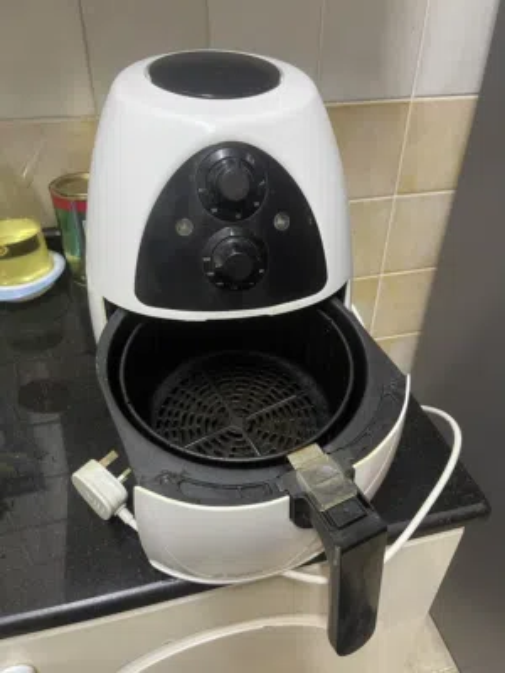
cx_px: 252
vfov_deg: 69.4
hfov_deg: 54.9
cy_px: 336
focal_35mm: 25
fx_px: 486
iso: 400
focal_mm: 5.1
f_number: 1.6
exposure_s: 1/50
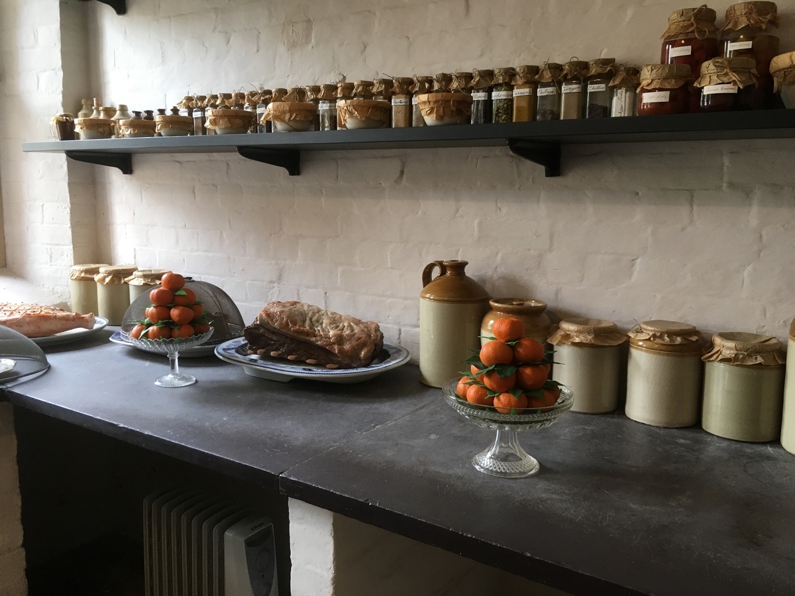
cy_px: 298
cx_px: 398
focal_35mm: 29
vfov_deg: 48.2
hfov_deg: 61.7
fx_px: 666
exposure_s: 1/33
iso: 64
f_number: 2.2
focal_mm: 4.15
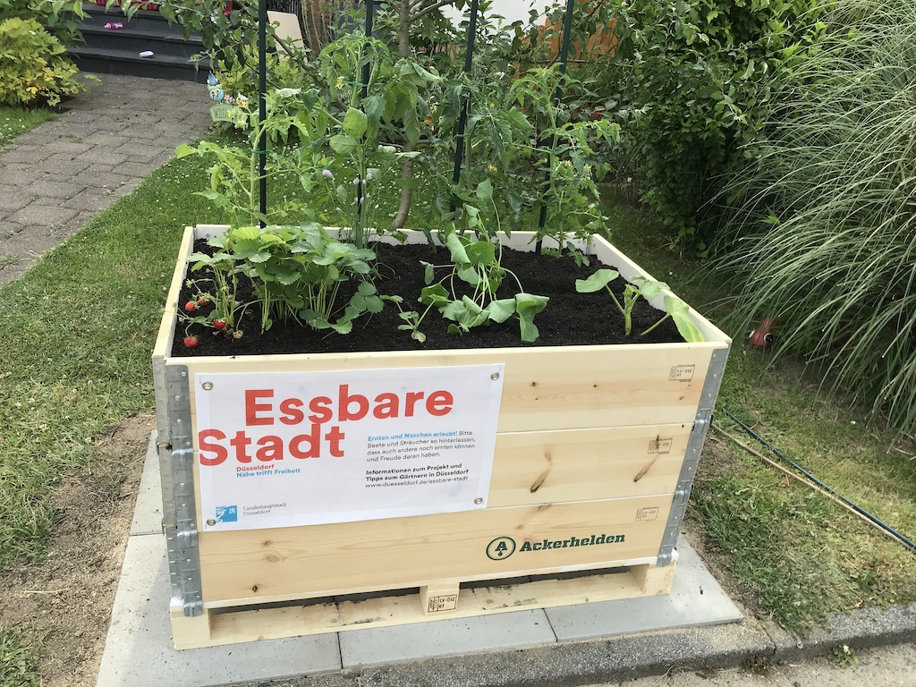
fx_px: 741
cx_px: 458
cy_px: 344
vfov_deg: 49.7
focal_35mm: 28
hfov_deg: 63.4
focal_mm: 3.99
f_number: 1.8
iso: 20
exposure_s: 1/967
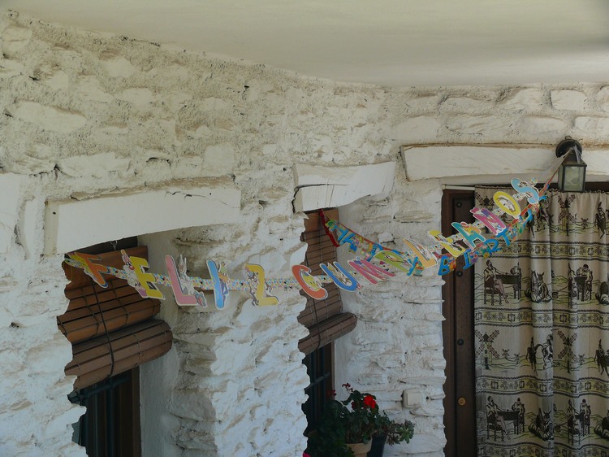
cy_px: 228
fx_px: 1249
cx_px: 304
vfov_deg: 20.7
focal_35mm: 71
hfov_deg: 27.4
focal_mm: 15
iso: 100
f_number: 4
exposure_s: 1/125
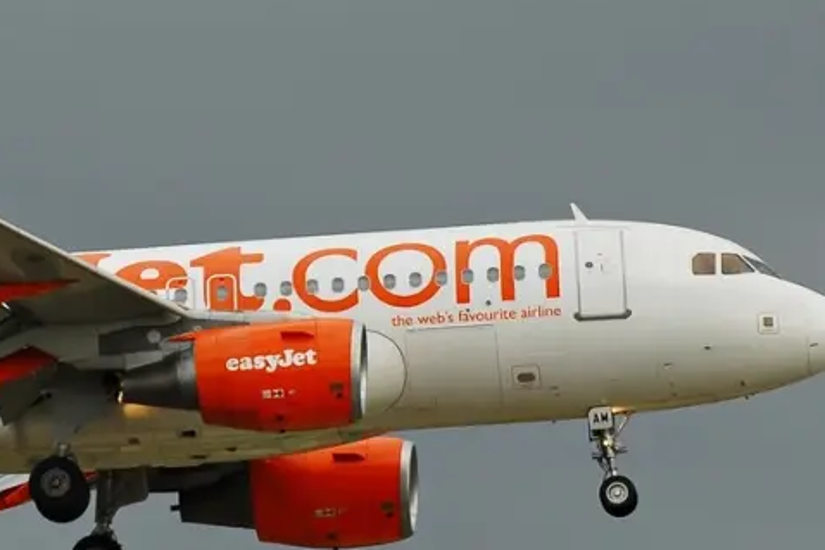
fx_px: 12516
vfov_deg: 2.5
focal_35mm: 546
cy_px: 311
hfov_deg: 3.8
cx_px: 17
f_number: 7.1
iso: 100
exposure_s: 1/160
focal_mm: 170
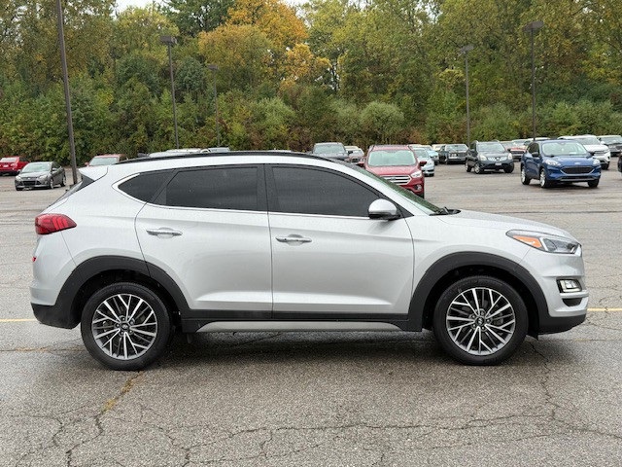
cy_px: 234
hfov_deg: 39.7
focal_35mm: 48
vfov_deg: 30.3
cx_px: 311
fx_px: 862
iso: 64
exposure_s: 1/846
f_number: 1.78
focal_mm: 6.76
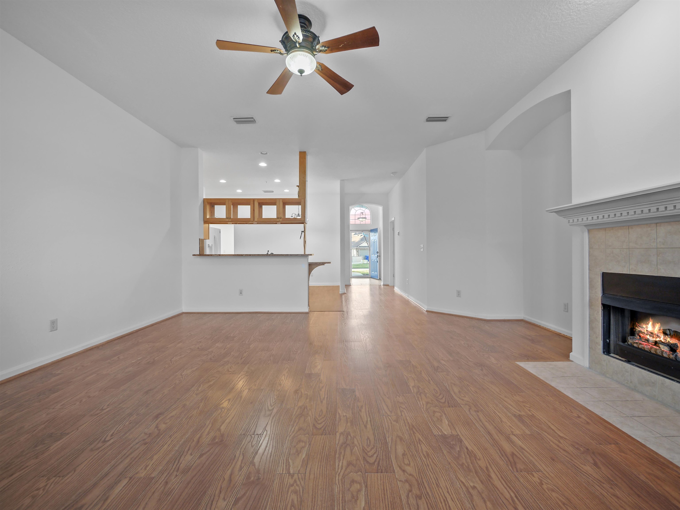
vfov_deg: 85.7
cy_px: 255
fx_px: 275
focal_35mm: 14
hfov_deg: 102.1
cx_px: 340
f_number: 4
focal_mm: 7
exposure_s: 1/13
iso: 400
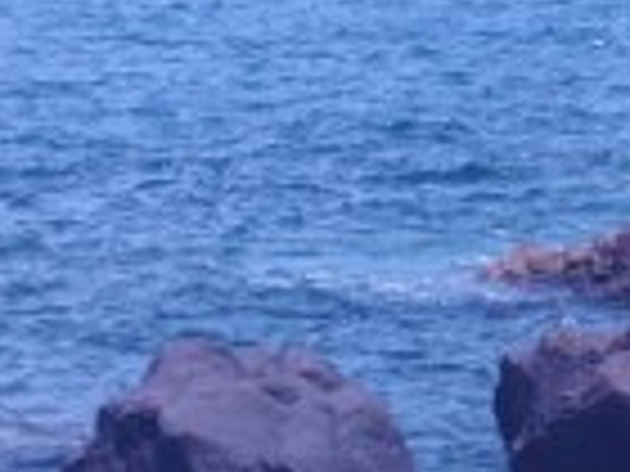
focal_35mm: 285
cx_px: 666
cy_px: 45
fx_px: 5187
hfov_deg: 6.9
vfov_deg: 5.2
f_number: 5.3
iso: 64
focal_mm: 17.88
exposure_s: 1/250
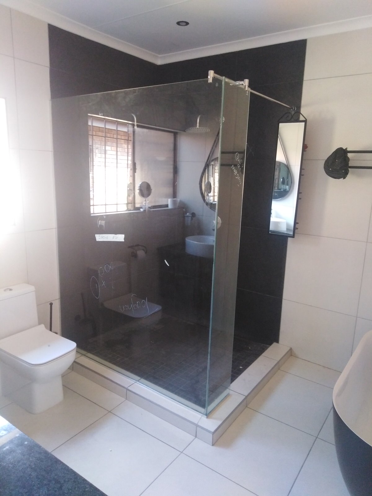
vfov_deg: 69.4
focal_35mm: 25
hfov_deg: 54.9
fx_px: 358
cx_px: 186
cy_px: 248
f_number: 2.2
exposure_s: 1/24
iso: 388
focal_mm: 3.37
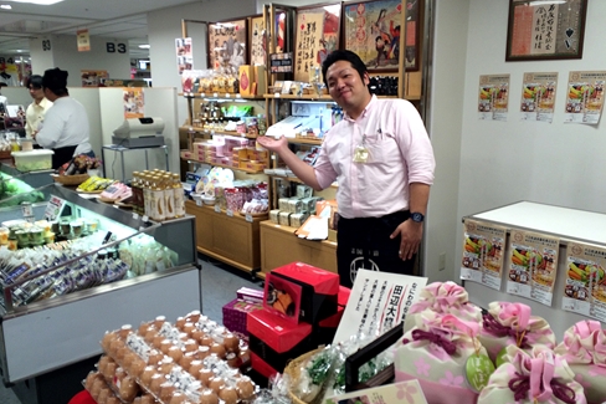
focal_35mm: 32
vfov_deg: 41.1
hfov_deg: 58.7
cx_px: 305
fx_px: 538
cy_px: 195
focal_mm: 4.12
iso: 40
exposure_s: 1/60
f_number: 2.2
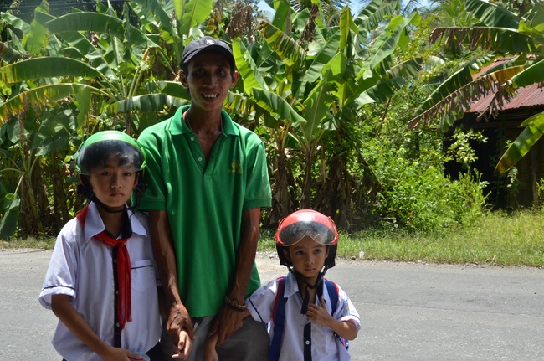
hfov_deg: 37.9
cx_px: 272
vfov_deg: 25.7
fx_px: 792
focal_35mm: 52
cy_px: 180
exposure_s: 1/640
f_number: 13
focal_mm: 35
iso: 1000
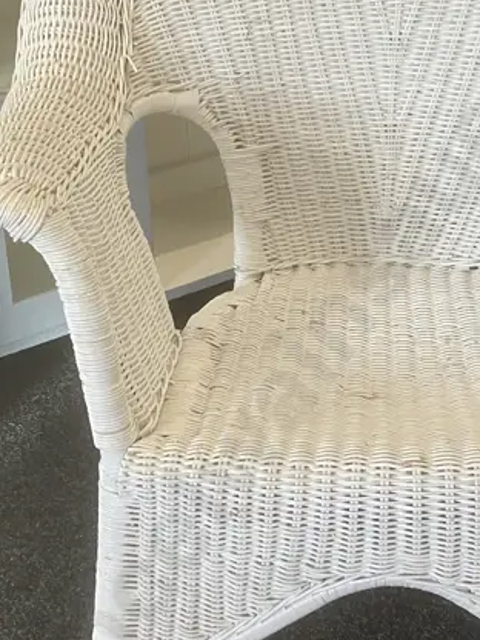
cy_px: 294
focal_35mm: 69
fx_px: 1276
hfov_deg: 21.1
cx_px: 363
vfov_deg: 28.2
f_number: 1.8
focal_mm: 3.99
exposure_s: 1/50
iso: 50
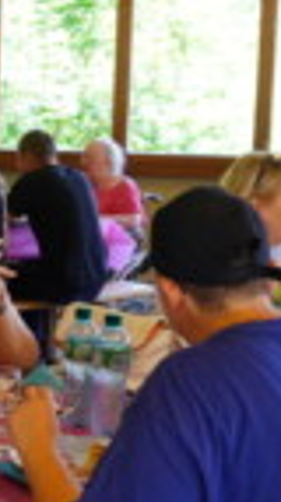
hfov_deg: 12.5
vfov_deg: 24.2
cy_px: 263
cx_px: -218
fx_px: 1171
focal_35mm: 88
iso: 250
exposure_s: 1/60
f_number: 4
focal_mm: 16
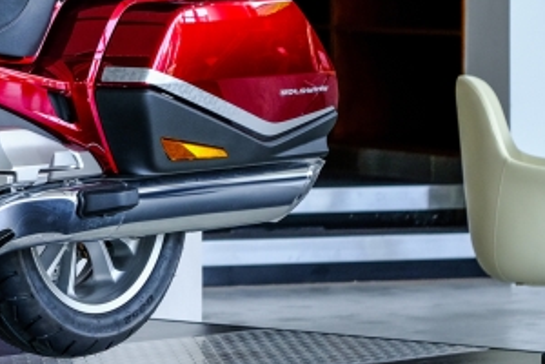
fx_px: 3542
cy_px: 2
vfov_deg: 5.9
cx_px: -158
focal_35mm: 234
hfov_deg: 8.7
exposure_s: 1/250
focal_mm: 55
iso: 800
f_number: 3.5
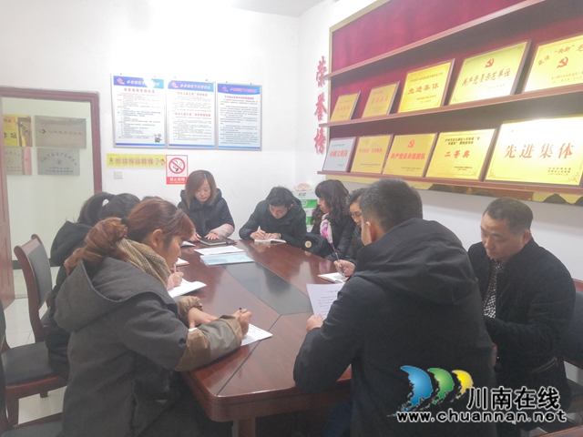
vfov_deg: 51.4
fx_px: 455
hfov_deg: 65.3
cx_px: 292
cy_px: 218
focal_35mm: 27
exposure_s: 1/25
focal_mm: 3.95
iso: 320
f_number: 1.8
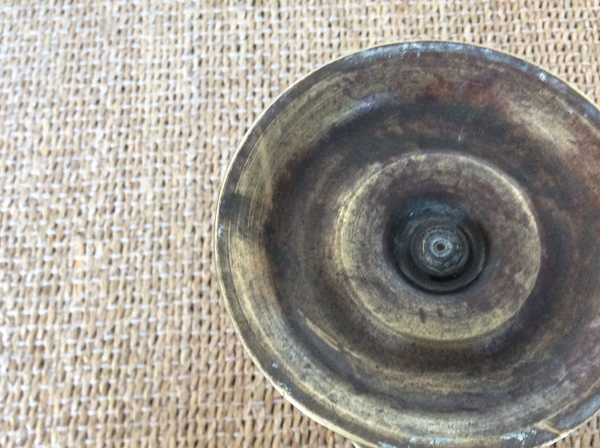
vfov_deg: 32.5
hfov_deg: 42.4
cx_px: 404
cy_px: 301
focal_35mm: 44
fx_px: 762
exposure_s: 1/25
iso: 200
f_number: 2.4
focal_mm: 3.3
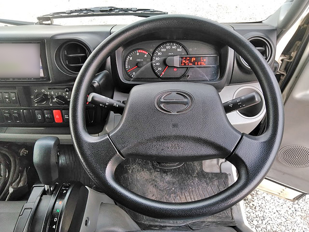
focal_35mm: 27
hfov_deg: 65.3
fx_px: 241
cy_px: 116
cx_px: 154
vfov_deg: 51.4
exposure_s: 1/30
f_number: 2.2
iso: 84
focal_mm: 3.46
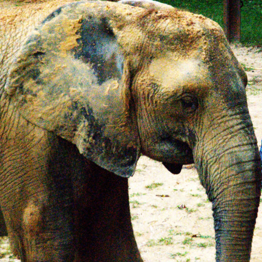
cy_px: 103
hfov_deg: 4.1
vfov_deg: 4.1
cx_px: 168
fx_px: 3640
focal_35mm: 425
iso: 3200
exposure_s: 1/1600
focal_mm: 135
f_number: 6
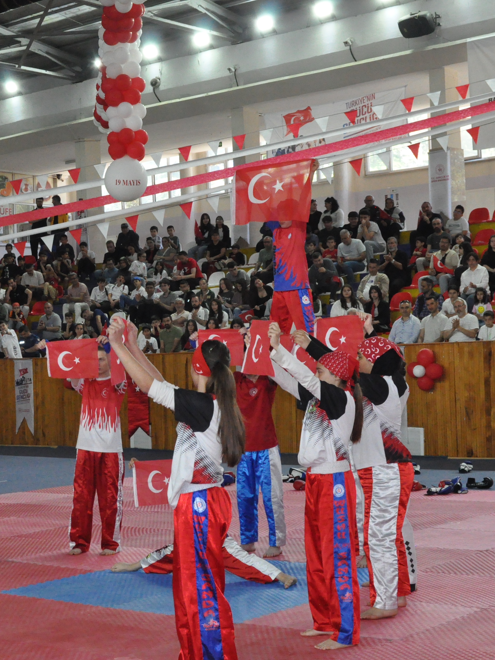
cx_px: 130
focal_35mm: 68
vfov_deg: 28.7
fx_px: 1291
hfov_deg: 21.5
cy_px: 330
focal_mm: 31
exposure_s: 1/200
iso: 3200
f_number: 9
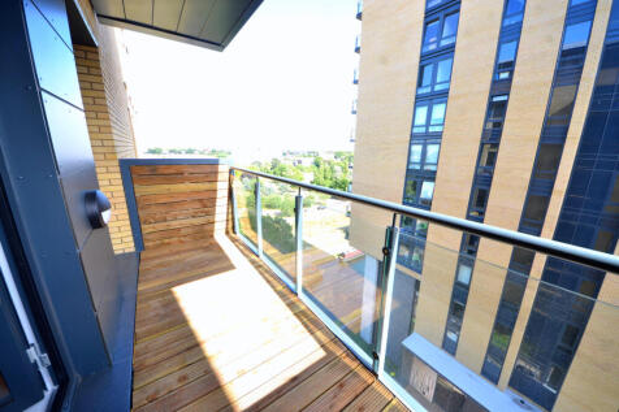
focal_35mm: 12
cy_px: 206
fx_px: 206
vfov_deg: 90.0
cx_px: 310
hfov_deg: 112.6
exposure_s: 1/60
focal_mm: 8
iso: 140
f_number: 8
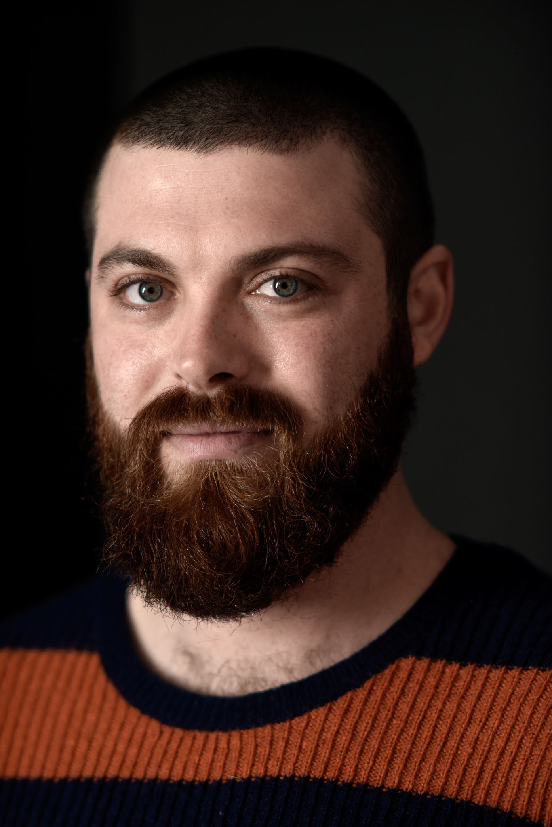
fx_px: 3104
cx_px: 276
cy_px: 414
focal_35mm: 135
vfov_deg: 15.2
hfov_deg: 10.2
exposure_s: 1/250
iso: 640
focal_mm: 135
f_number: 2.8
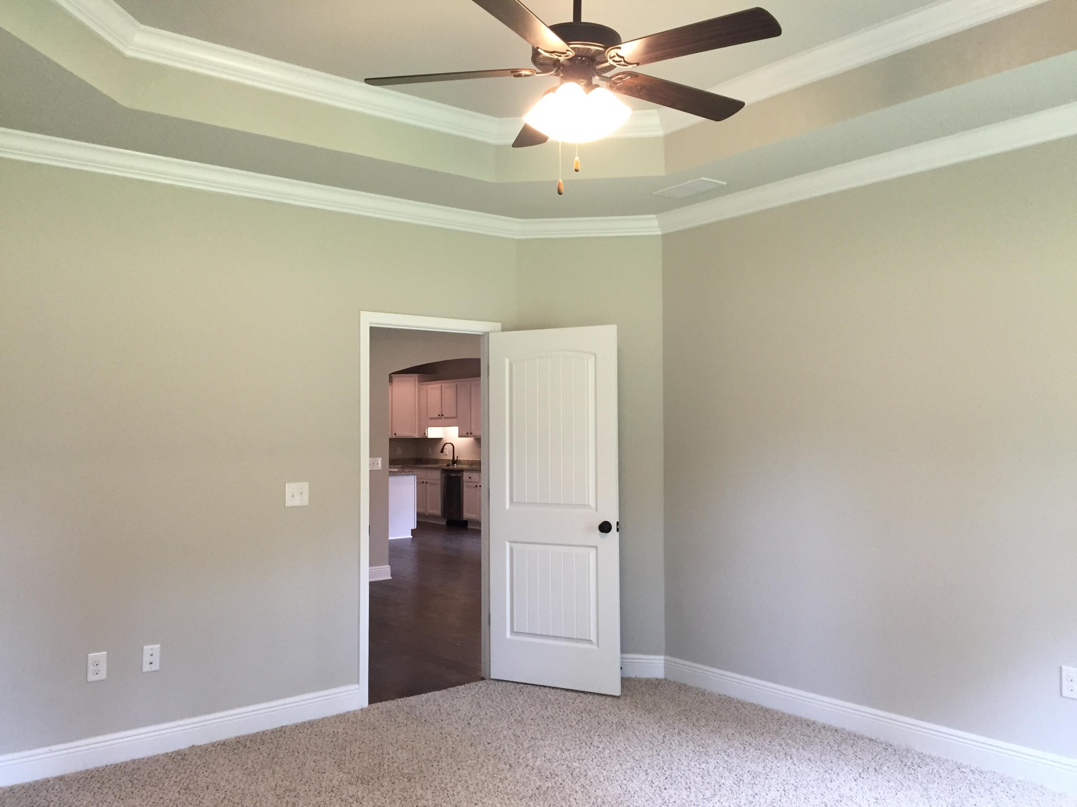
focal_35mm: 29
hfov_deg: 61.7
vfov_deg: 48.2
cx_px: 538
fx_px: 902
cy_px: 404
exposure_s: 1/30
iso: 50
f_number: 2.2
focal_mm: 4.15
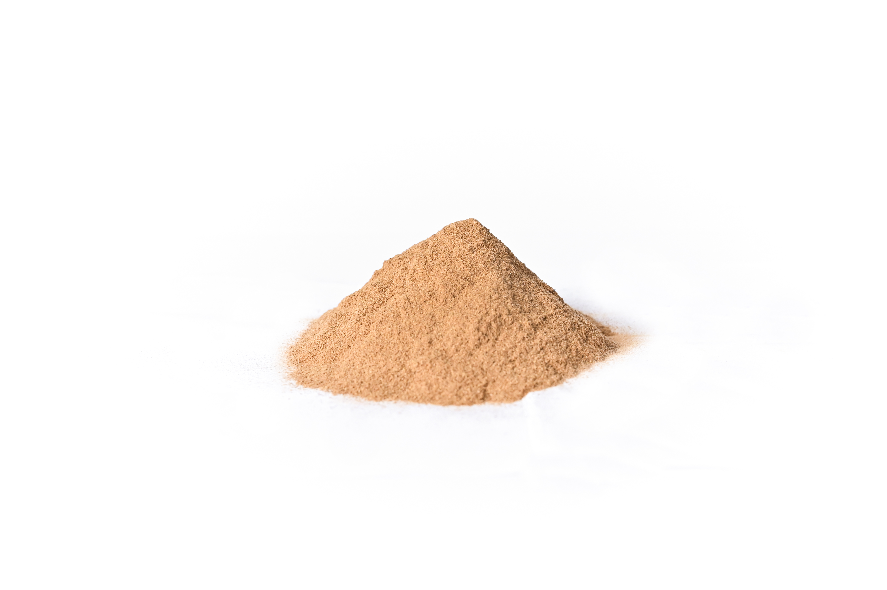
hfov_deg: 54.5
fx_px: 862
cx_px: 444
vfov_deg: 37.8
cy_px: 295
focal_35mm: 35
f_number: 10
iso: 1600
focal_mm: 35
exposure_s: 1/200
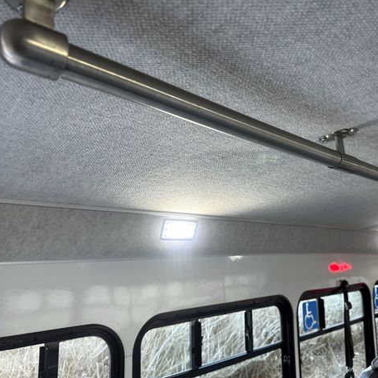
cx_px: 225
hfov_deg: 55.3
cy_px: 191
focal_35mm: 29
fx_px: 358
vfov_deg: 55.6
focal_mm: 6.76
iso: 250
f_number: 1.78
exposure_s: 1/60
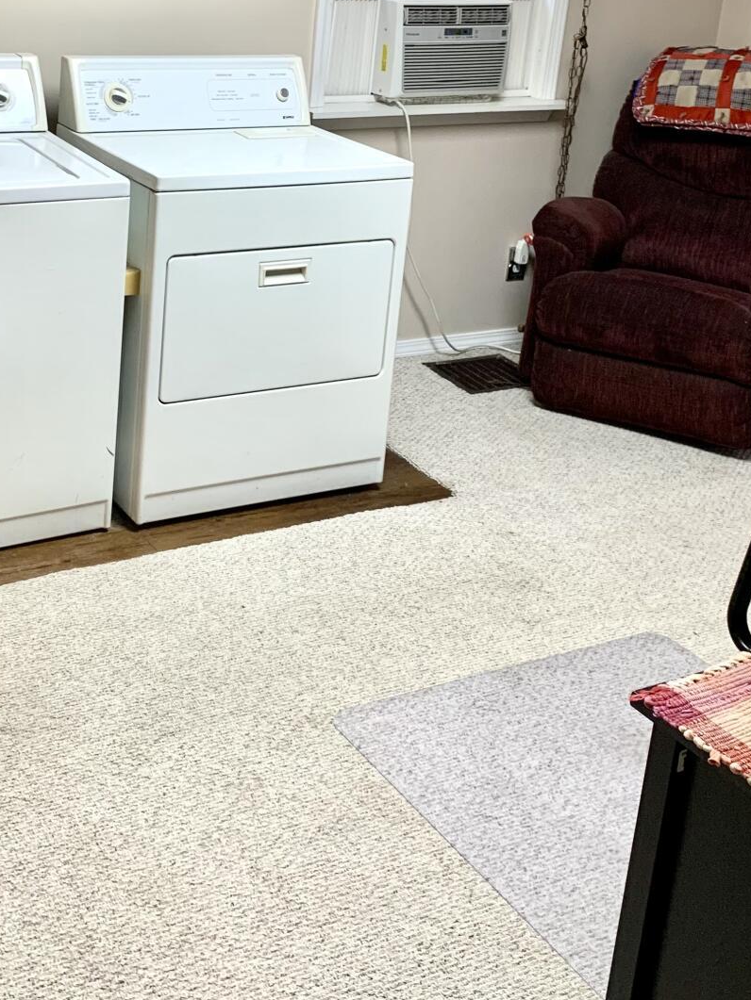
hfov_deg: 29.4
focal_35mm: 49
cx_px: 230
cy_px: 225
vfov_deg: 37.7
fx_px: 1417
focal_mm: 4.25
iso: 125
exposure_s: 1/60
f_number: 1.8
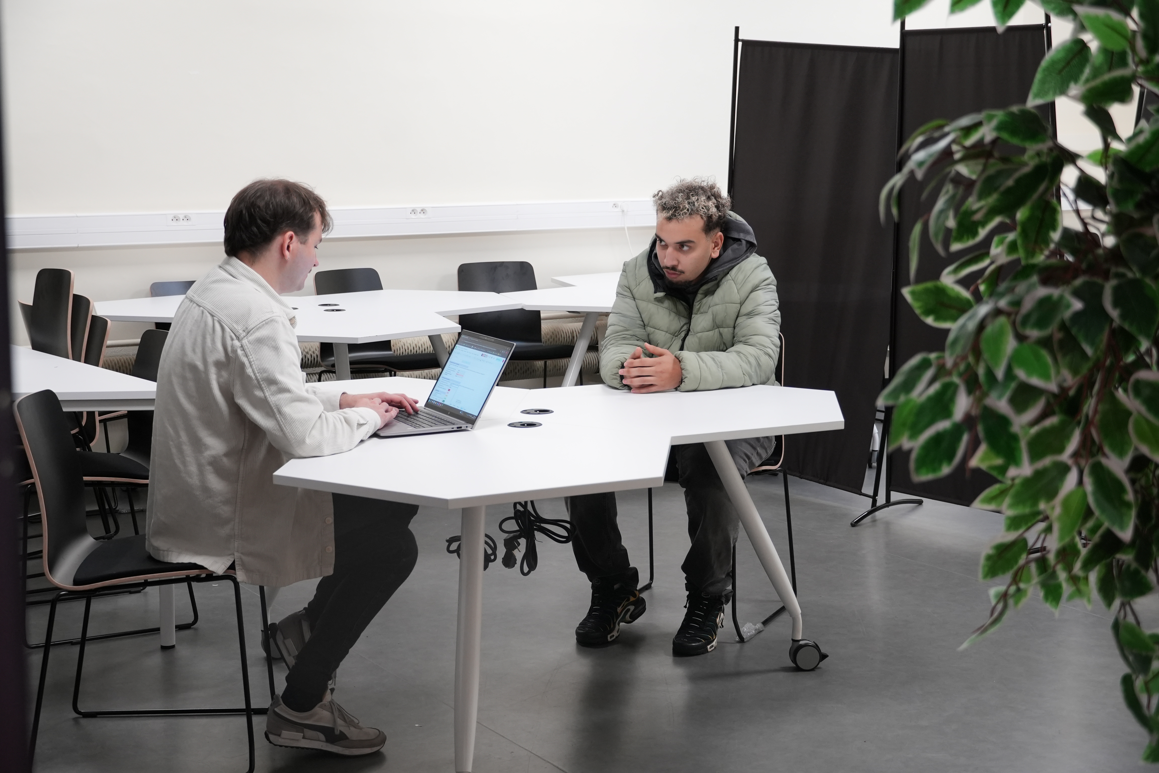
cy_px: 386
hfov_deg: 36.2
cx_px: 580
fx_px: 1771
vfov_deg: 24.6
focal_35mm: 55
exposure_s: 1/60
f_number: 4.5
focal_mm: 37
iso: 1000
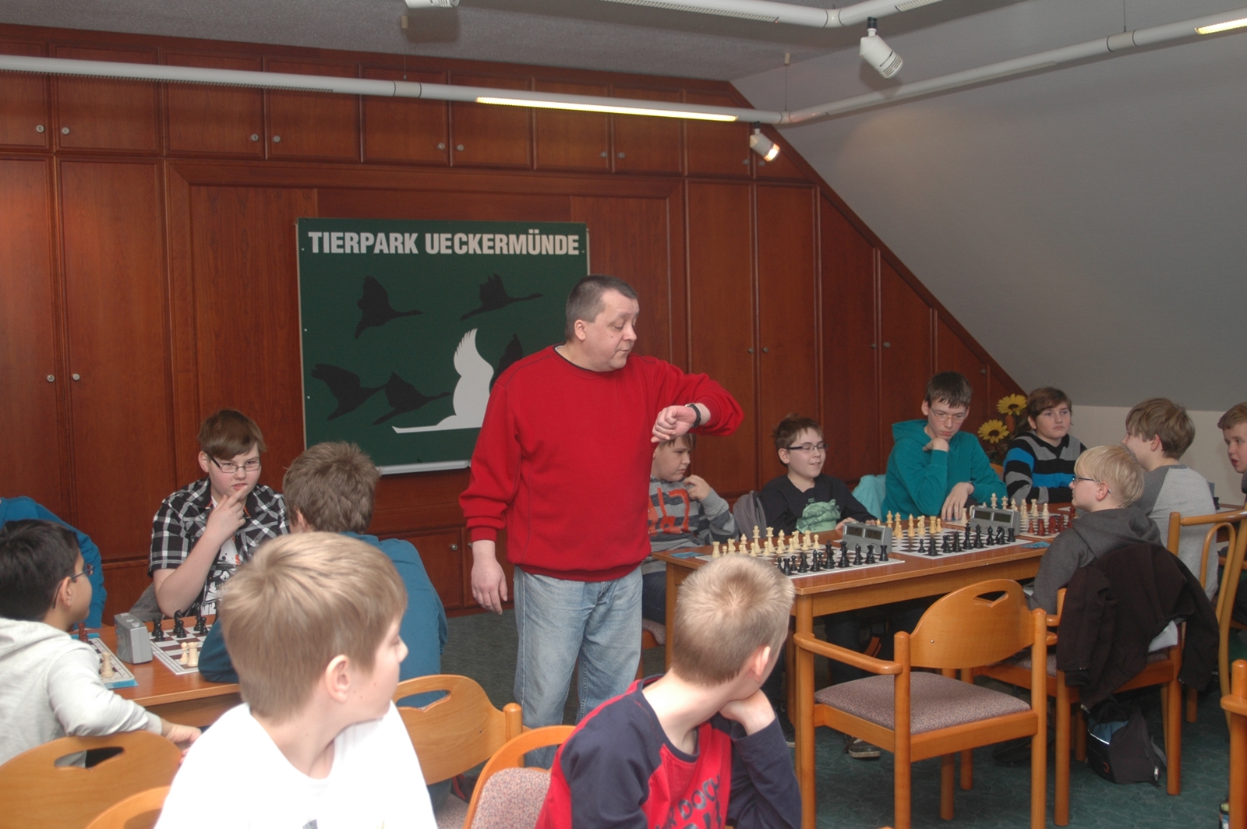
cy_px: 414
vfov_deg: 34.2
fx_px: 1350
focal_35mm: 39
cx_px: 624
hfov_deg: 49.6
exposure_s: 1/60
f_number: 4.2
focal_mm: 26
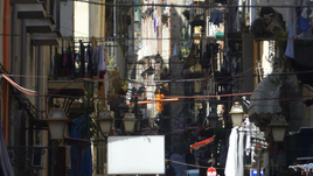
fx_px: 6808
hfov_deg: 2.6
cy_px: -41
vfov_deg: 1.5
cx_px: 142
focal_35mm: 820
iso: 500
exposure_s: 1/640
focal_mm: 200
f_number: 8
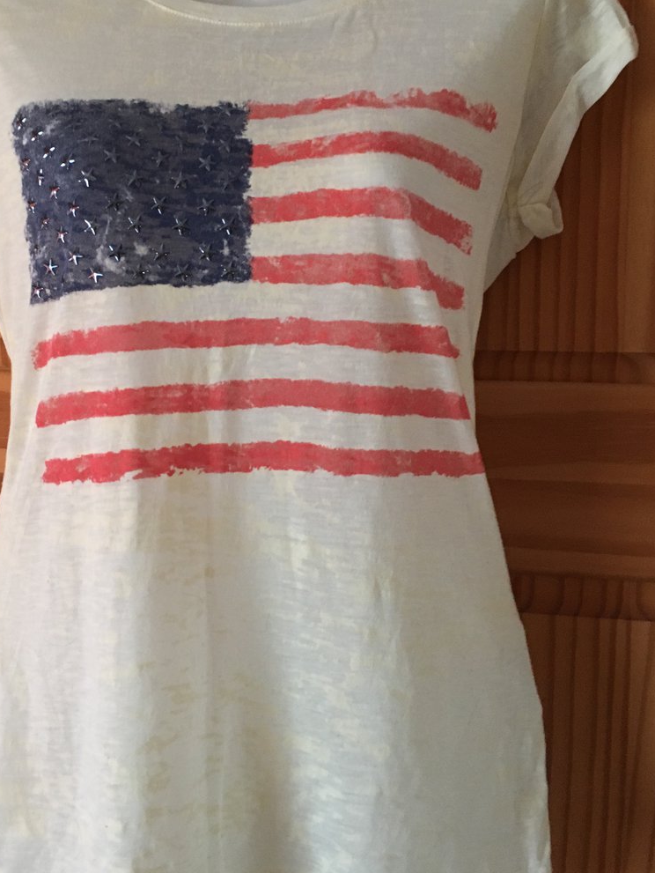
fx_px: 983
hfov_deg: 36.6
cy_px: 403
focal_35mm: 39
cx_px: 246
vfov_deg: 47.8
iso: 160
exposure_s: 1/33
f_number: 2.2
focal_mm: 4.15
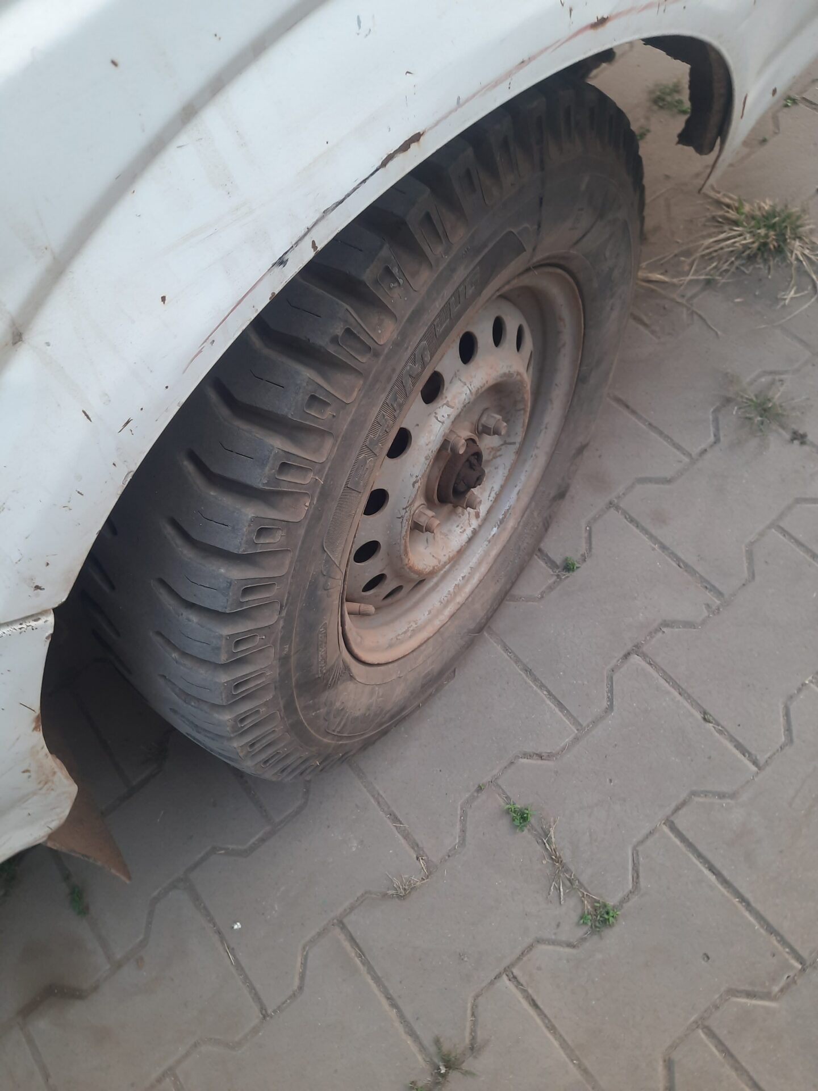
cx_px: 409
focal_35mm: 25
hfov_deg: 54.9
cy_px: 546
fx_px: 788
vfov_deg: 69.4
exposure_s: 1/50
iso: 100
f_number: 2
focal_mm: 4.6
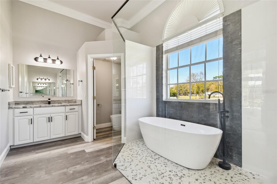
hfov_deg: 100.4
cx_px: 138
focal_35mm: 15
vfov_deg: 77.3
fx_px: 115
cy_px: 92
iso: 100
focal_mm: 10
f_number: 7.1
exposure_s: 1/15
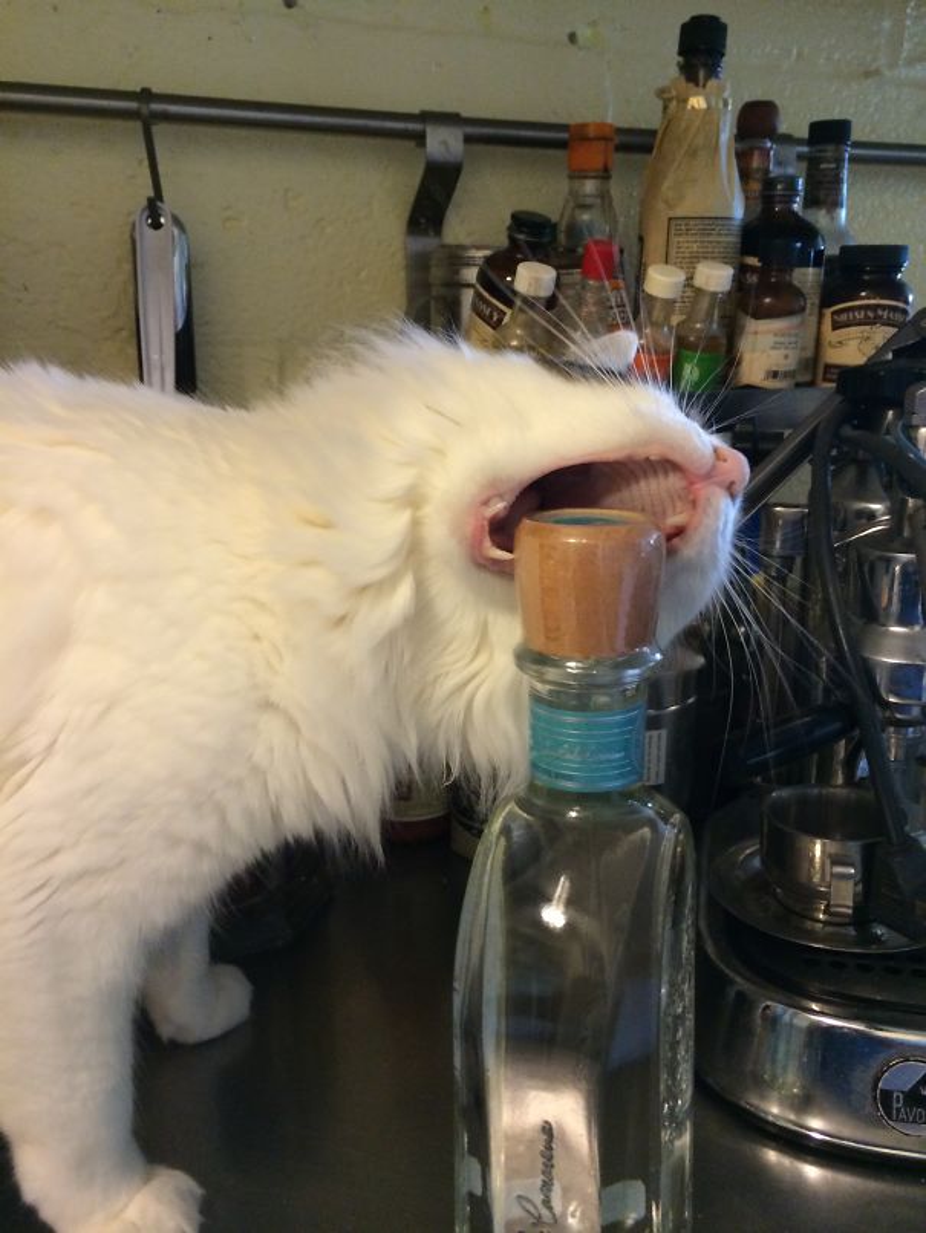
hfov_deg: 46.8
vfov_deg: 59.9
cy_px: 616
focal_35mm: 30
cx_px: 463
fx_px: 1069
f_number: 2.2
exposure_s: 1/30
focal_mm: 4.12
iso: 200
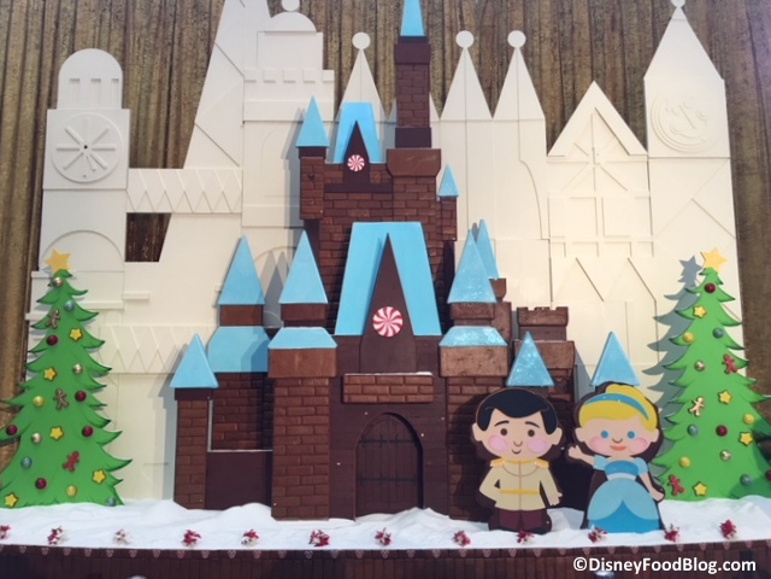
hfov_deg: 61.7
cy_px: 290
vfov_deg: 48.2
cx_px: 386
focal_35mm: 29
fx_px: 646
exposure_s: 1/30
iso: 32
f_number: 2.2
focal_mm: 4.15
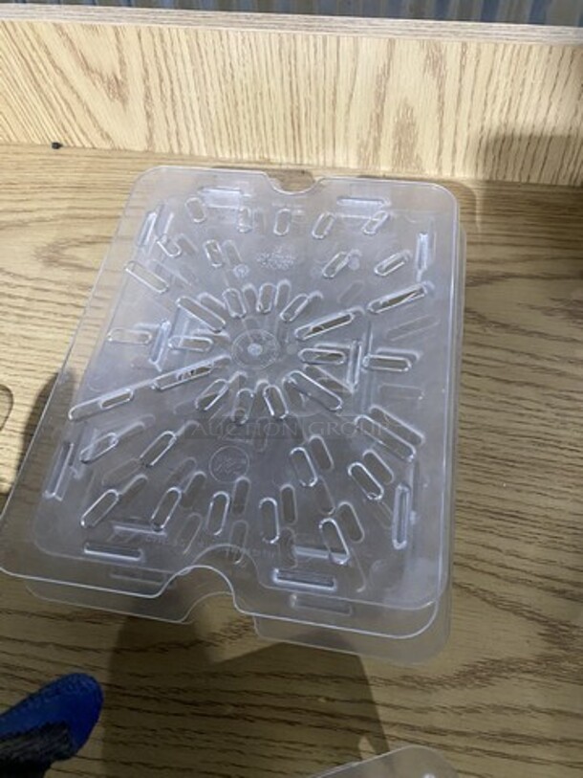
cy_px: 389
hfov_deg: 53.1
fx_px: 584
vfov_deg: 67.3
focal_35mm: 26
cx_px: 292
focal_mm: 4.25
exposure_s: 1/54
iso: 500
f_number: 1.8
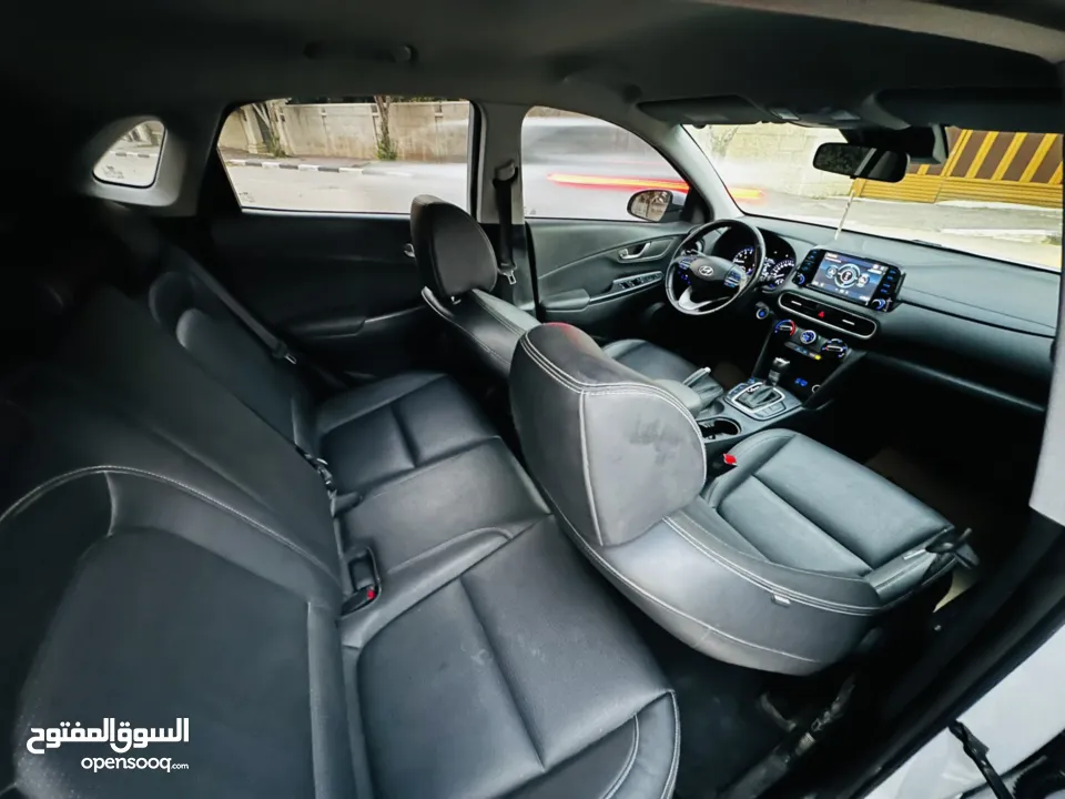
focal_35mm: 14
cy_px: 400
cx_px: 532
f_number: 2.2
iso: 1250
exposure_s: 1/8
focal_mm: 2.22
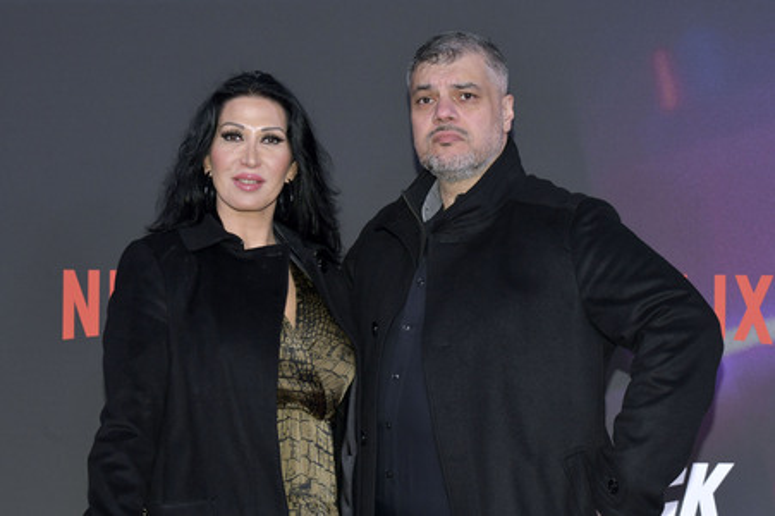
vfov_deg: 14.8
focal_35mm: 92
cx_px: 388
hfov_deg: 22.2
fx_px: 1979
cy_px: 258
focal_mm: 92
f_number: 7.1
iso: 1250
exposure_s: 1/200
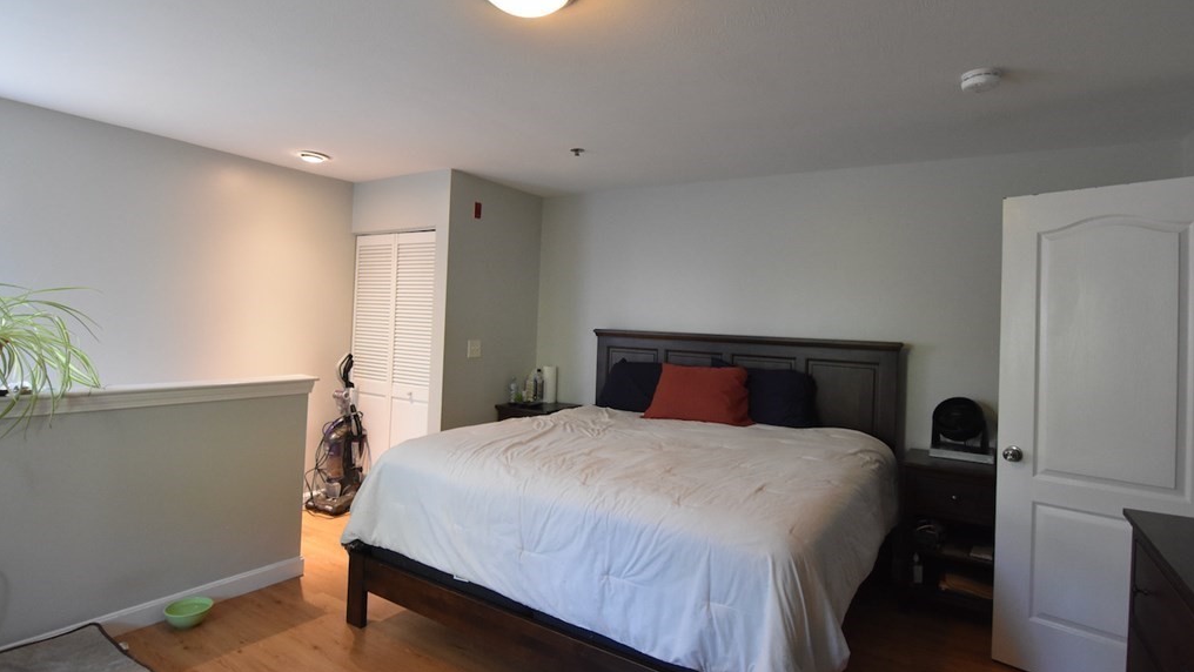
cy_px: 305
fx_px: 602
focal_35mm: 19
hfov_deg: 89.6
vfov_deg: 58.3
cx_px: 597
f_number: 4
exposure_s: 1/60
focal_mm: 12
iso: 2000
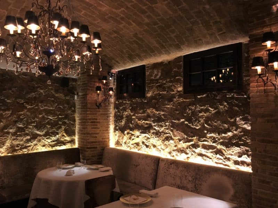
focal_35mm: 29
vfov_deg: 48.2
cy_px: 104
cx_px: 139
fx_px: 233
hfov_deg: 61.7
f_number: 2.2
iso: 200
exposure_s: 1/17
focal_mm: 4.15
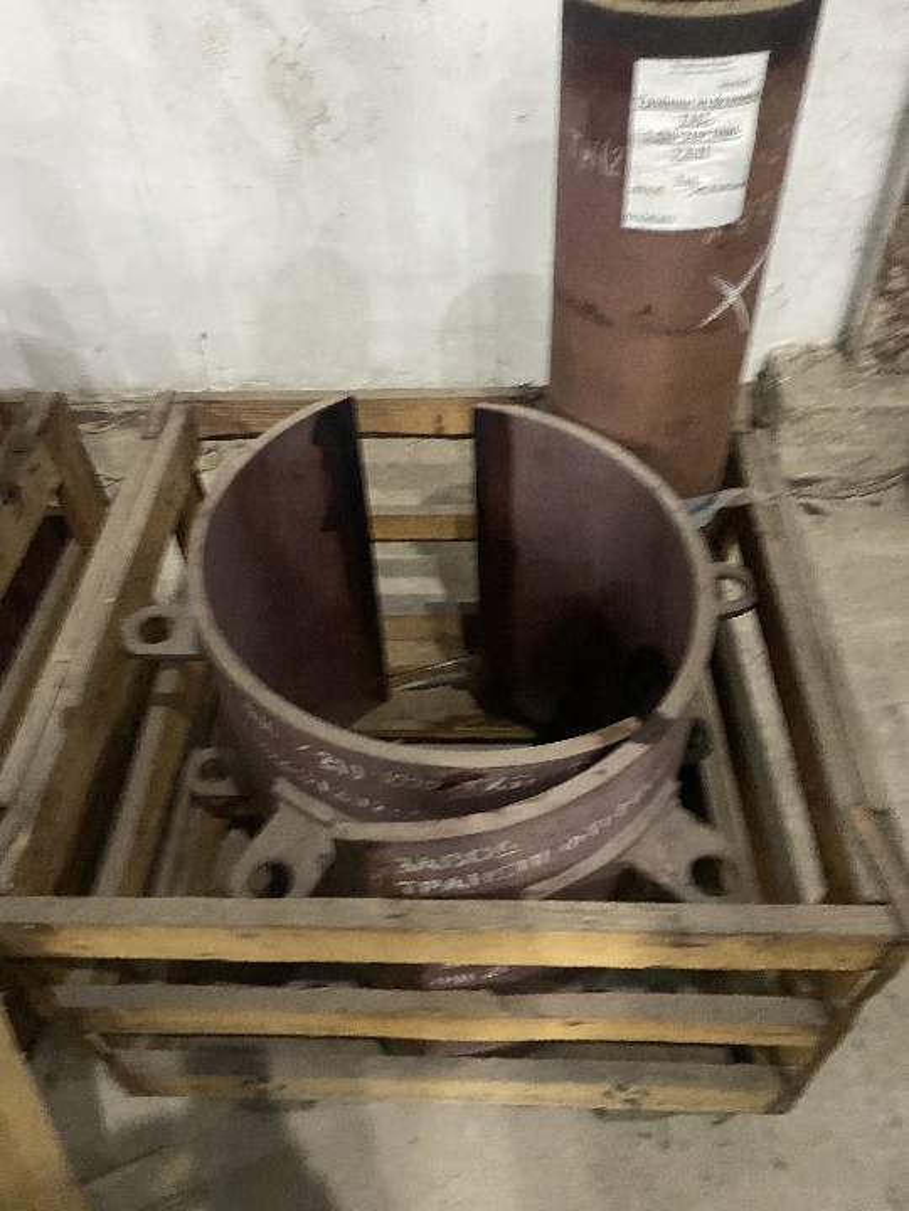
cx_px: 454
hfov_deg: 53.1
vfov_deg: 67.3
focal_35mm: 26
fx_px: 910
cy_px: 606
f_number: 1.8
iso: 800
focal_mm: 4.25
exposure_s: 1/30
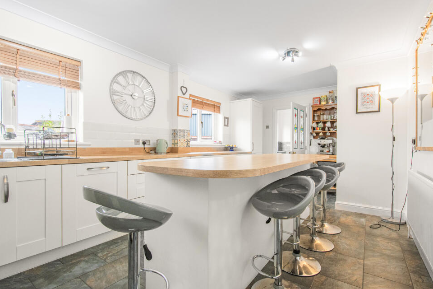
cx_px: 218
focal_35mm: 16
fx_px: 192
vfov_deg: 73.7
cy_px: 147
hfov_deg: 96.7
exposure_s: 1/15
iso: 320
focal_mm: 10
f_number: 8
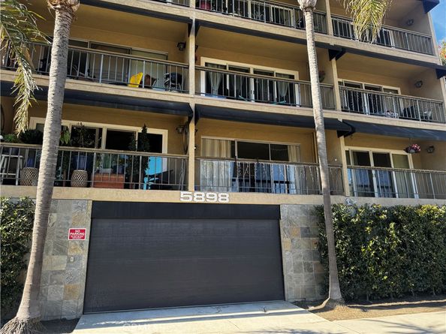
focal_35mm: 24
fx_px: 309
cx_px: 223
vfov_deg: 56.8
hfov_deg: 71.6
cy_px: 167
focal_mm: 6.76
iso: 80
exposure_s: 1/527
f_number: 1.78
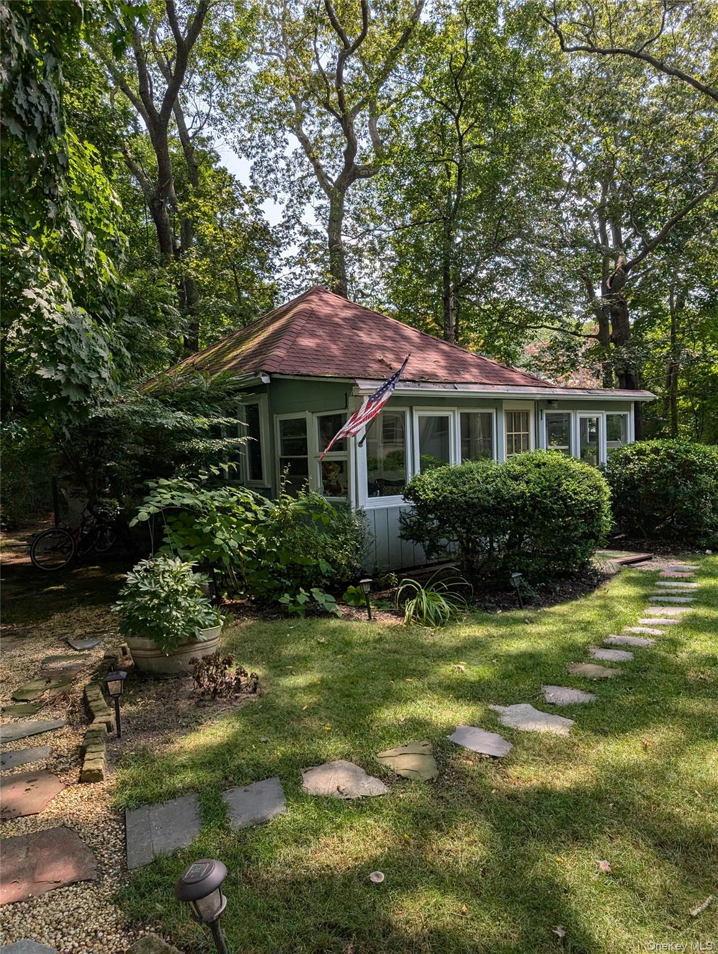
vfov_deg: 71.5
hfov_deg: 56.9
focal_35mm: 24
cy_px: 477
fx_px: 662
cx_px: 359
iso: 22
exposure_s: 1/699
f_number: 1.68
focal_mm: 6.9
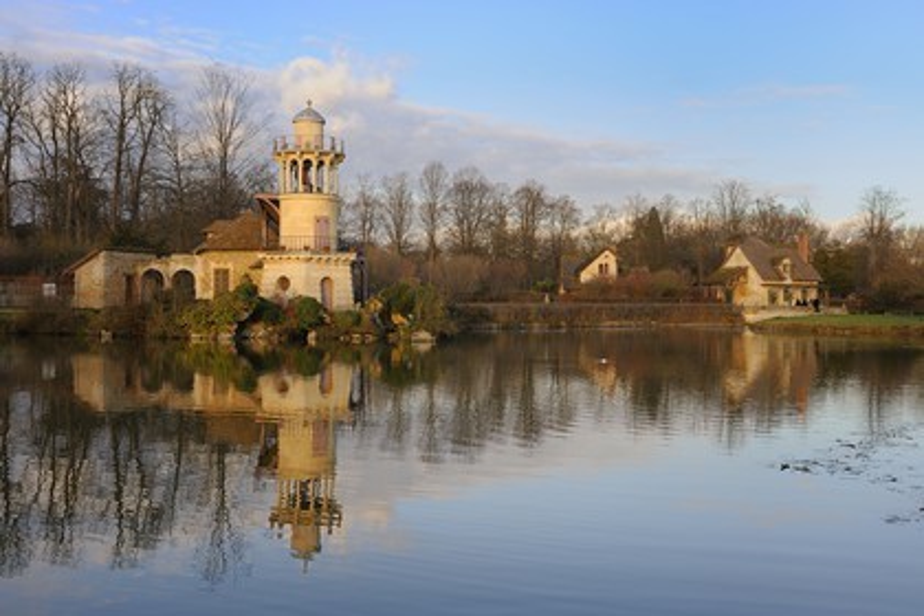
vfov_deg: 31.9
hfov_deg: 46.4
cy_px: 308
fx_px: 1078
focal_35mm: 42
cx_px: 462
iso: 200
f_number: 7.1
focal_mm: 42
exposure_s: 1/160
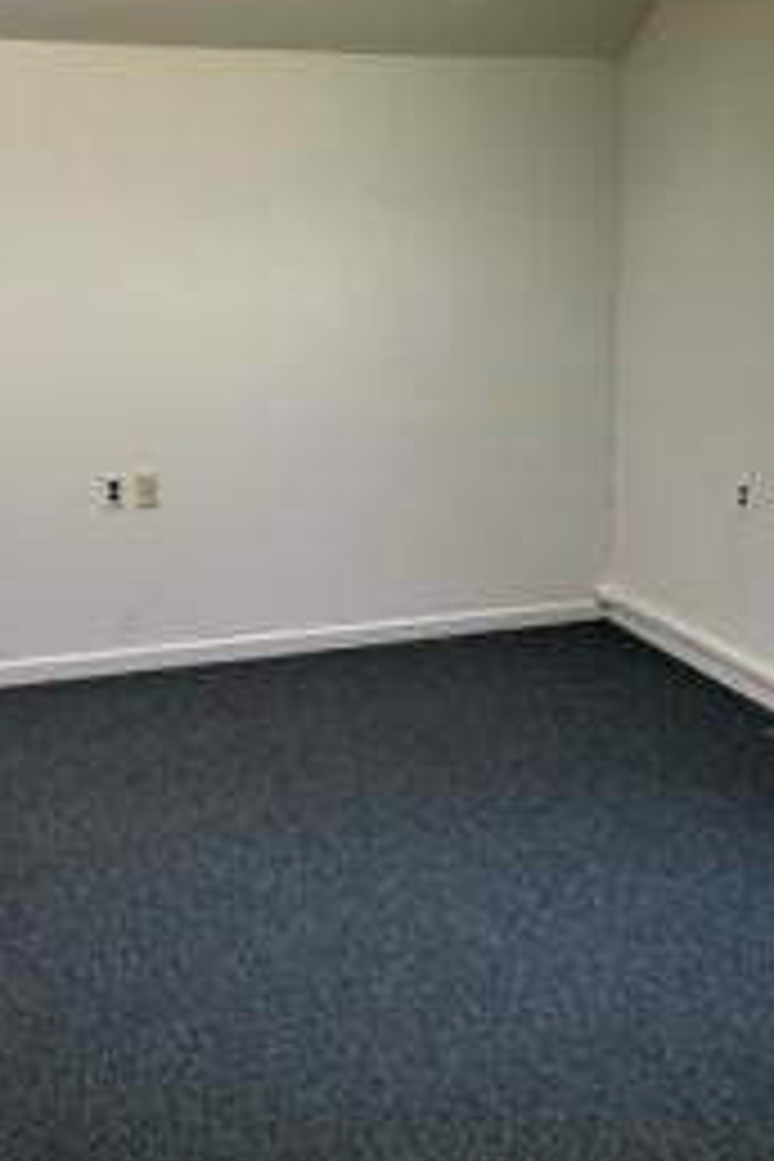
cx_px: 450
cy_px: 536
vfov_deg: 46.4
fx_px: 1354
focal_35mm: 42
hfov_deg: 31.8
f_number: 1.5
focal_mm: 5.7
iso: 100
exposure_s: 1/120
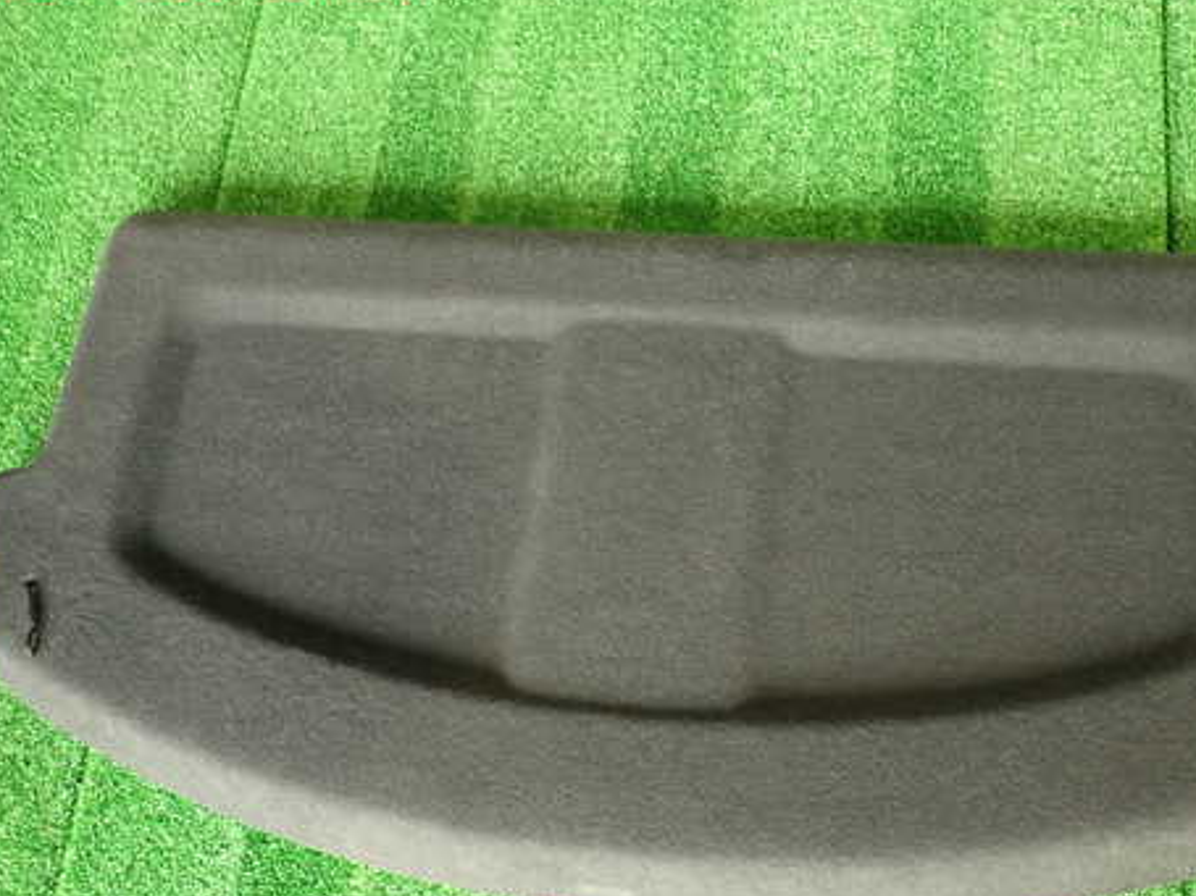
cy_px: 533
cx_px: 715
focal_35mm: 33
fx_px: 1140
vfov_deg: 42.7
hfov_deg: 55.0
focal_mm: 4.5
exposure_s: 1/30
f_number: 2
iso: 320
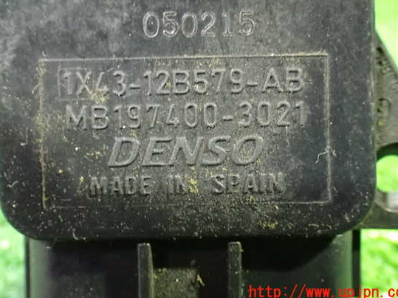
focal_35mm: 49
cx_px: 194
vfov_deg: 29.6
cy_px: 136
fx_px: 563
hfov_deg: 38.9
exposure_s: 1/10
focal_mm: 7.84
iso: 1600
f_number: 2.9
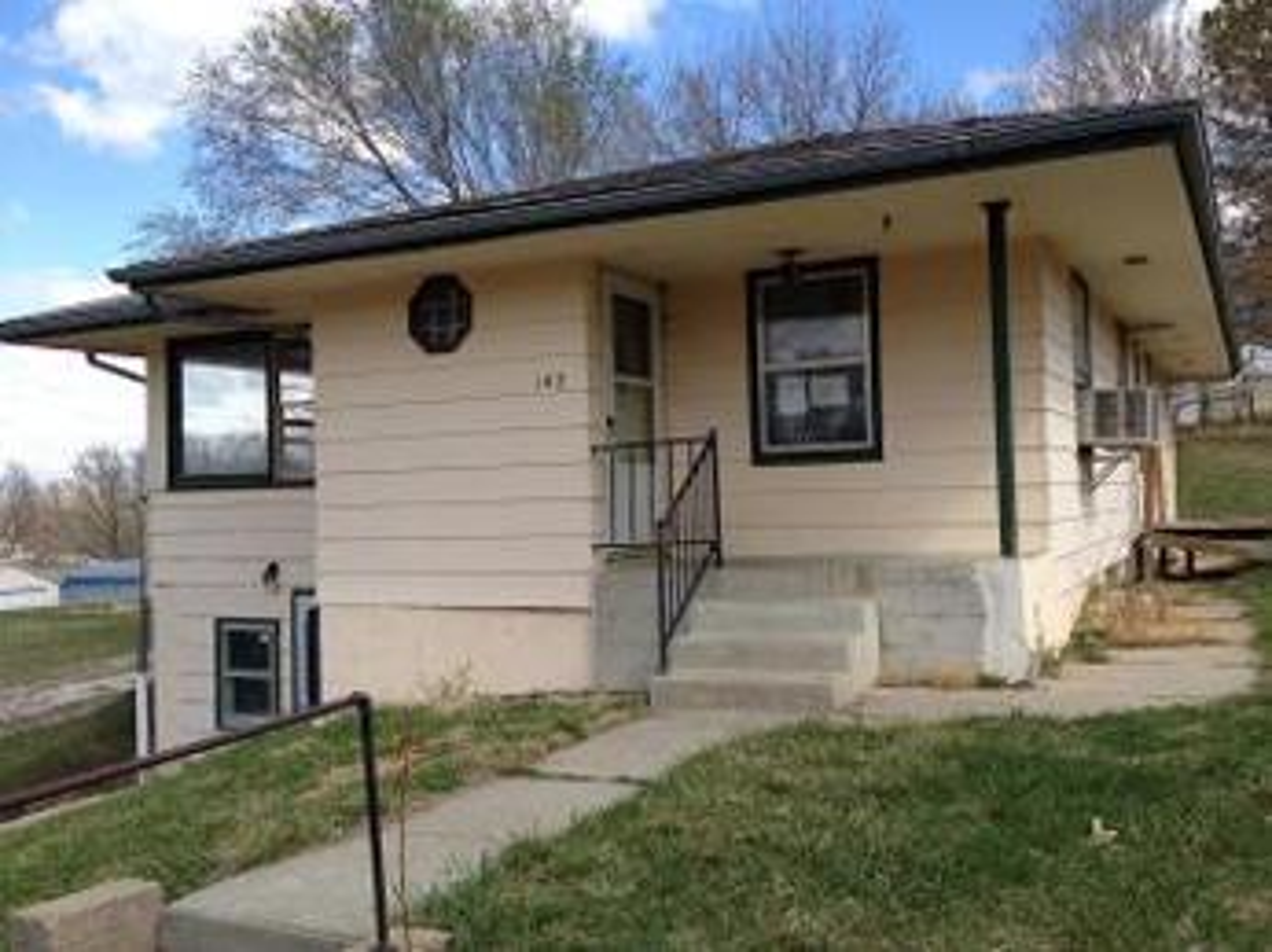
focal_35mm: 35
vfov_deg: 40.7
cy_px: 476
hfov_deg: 52.7
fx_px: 1285
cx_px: 636
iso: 64
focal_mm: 4.28
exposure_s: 1/849
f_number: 2.4
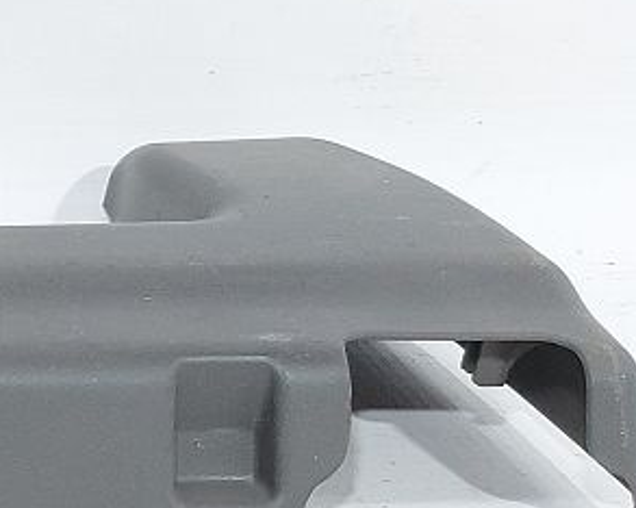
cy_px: 265
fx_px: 2088
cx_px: -756
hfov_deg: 13.8
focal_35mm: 111
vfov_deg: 13.9
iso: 80
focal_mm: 5.23
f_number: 1.8
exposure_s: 1/50
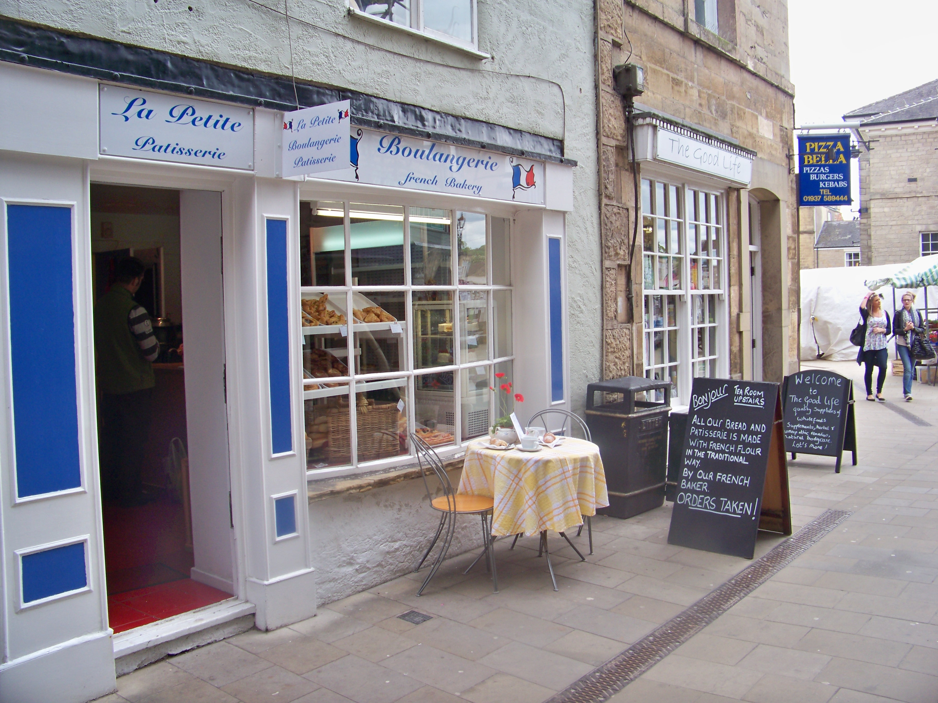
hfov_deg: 55.4
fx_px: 894
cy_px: 352
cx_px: 469
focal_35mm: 33
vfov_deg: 42.9
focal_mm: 5.85
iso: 64
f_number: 2.8
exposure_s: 1/160
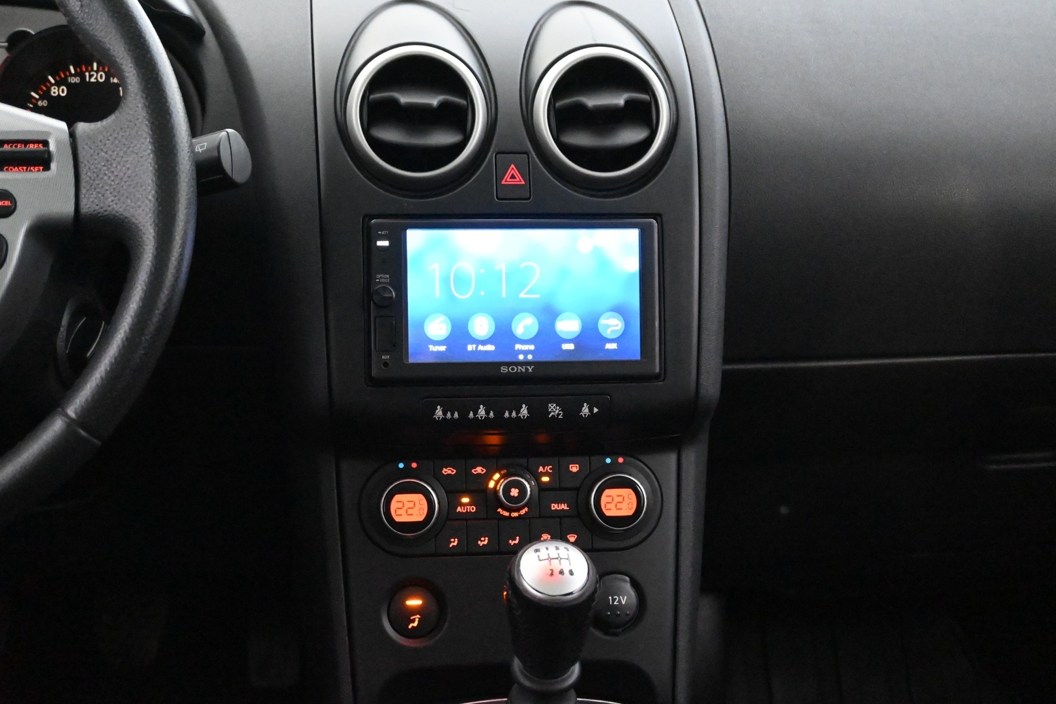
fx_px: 1430
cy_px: 352
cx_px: 528
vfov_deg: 27.7
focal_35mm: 49
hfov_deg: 40.5
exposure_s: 1/50
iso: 16000
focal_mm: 32.5
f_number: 5
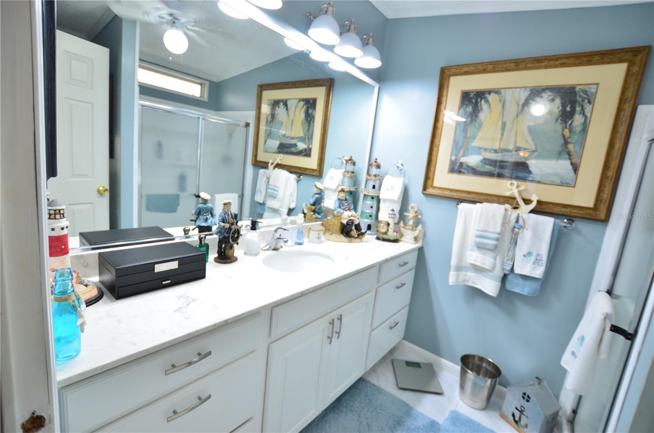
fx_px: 272
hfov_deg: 100.5
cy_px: 216
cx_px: 327
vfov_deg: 77.0
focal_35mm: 15
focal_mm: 10
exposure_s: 1/30
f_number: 3.5
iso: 200
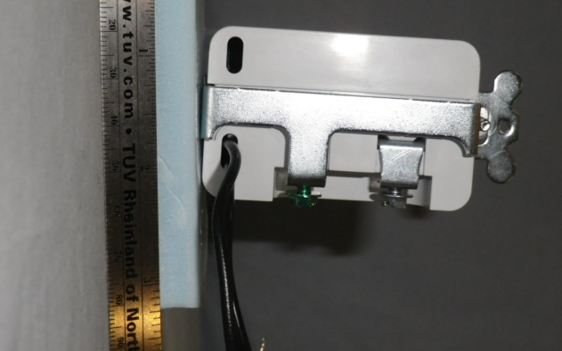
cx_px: 278
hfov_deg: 35.7
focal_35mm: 57
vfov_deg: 22.7
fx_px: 873
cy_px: 145
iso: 400
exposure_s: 1/60
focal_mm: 9.5
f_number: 8.8
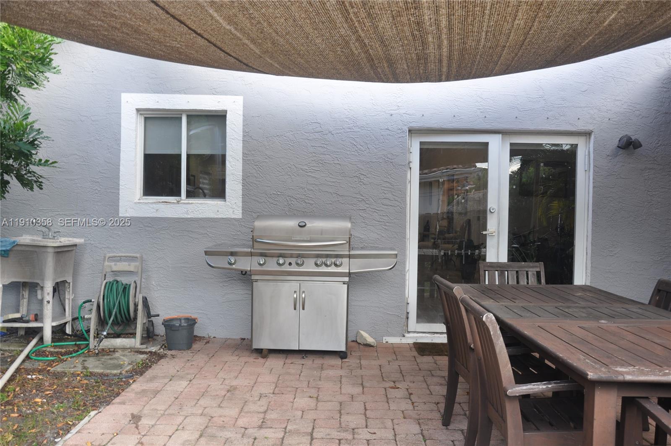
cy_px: 223
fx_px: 586
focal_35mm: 32
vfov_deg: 41.6
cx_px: 336
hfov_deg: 59.6
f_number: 6.3
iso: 200
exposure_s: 1/40
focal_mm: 21
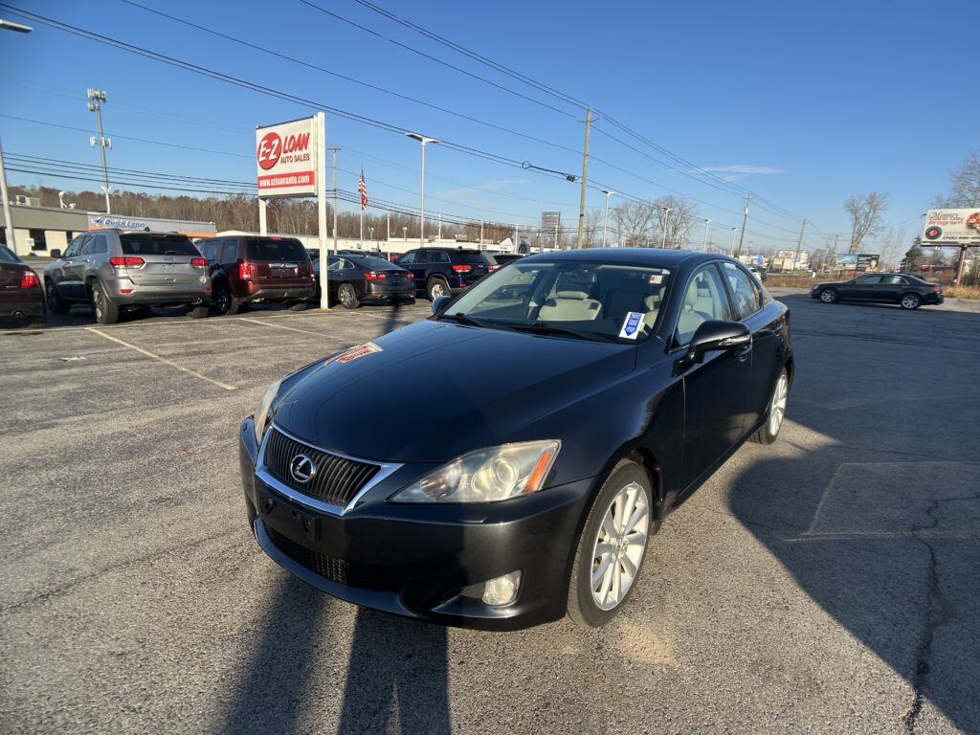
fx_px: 736
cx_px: 490
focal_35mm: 26
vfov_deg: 53.1
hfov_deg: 67.3
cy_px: 368
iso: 50
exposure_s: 1/2353
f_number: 1.5
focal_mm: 5.7
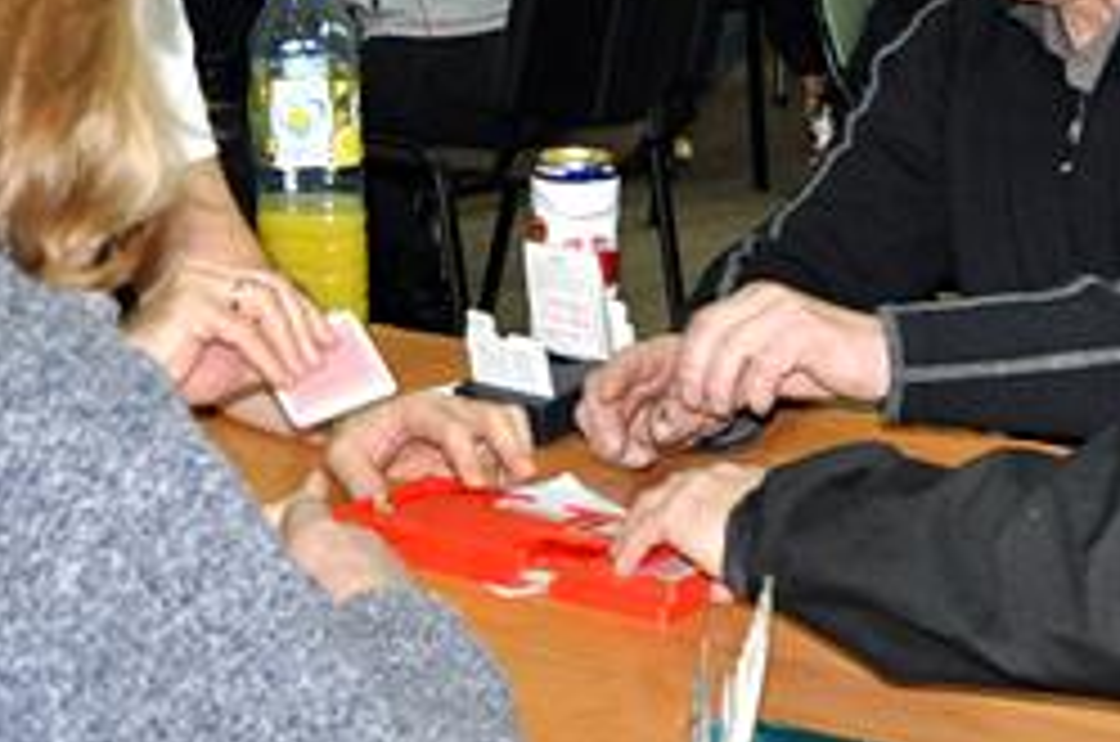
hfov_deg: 16.6
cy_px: 515
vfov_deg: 11.1
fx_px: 3819
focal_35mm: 123
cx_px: 733
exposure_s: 1/60
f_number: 4.5
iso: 1250
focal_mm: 24
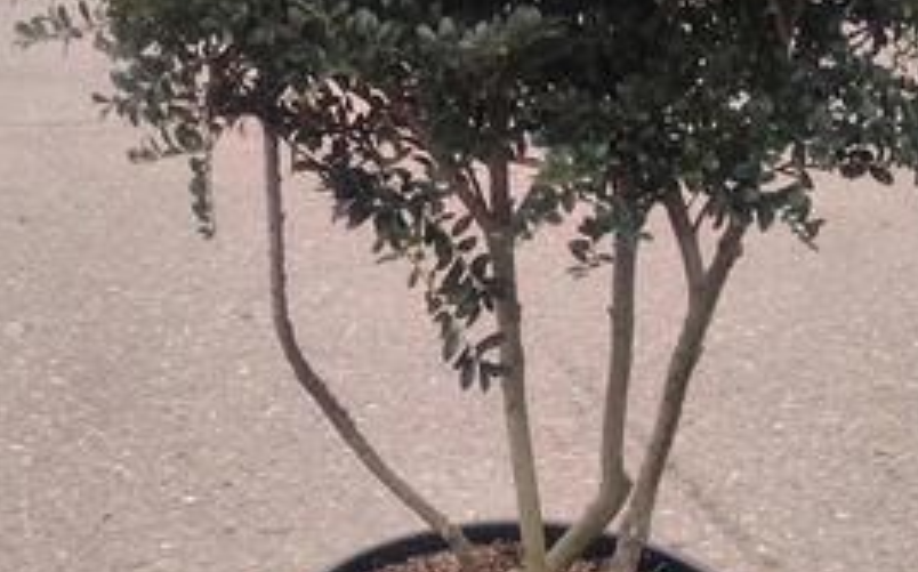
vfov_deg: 22.6
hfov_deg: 35.7
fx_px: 1425
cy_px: 387
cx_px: 521
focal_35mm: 57
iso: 128
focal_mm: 5.25
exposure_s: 1/100
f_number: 1.75
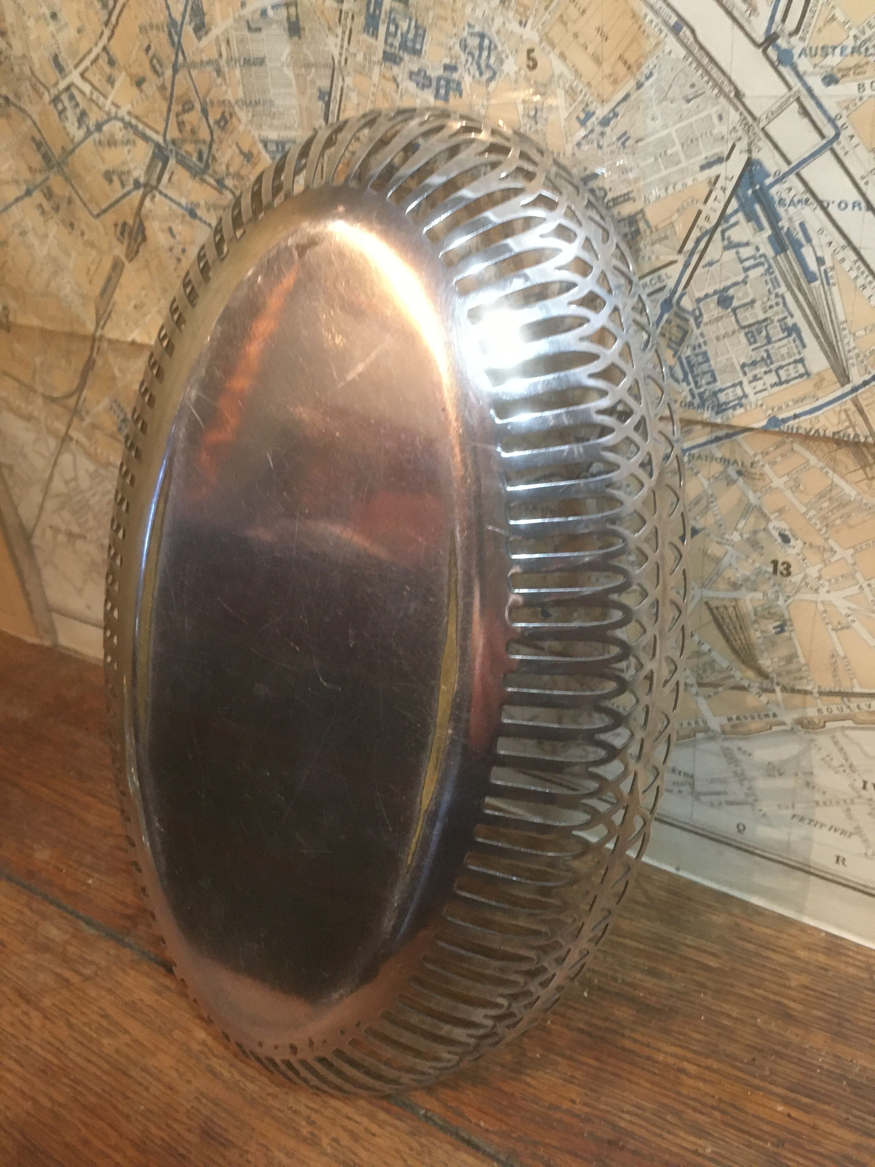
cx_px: 438
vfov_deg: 61.7
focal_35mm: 29
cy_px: 584
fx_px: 977
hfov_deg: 48.2
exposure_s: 1/17
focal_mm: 4.15
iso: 200
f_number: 2.2
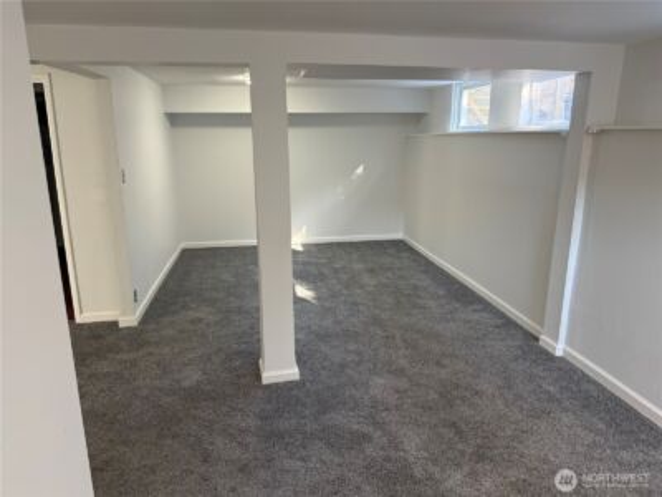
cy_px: 248
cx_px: 331
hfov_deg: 71.6
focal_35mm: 24
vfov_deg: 56.8
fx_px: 459
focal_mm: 6.76
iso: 160
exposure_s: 1/60
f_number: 1.78
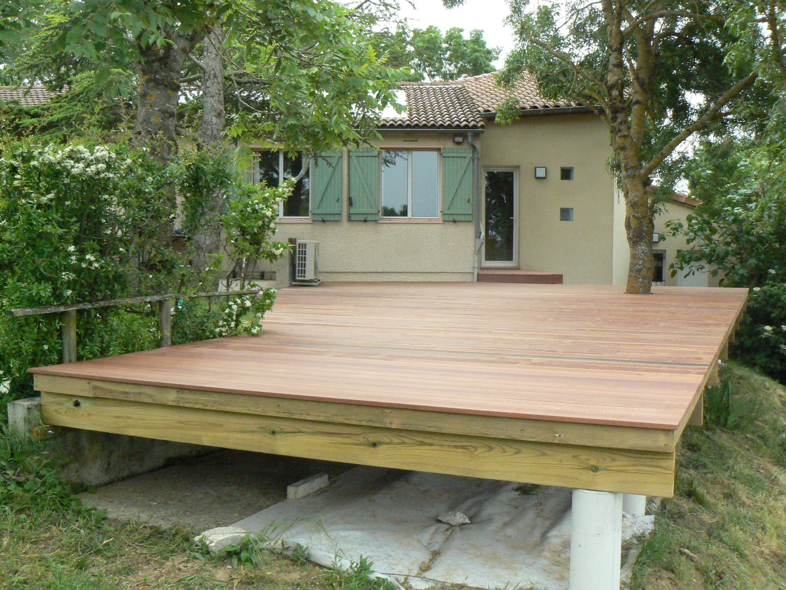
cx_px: 393
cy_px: 295
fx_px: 817
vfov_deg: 39.7
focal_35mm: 36
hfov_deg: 51.4
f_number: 5.6
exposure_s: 1/400
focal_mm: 6
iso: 400
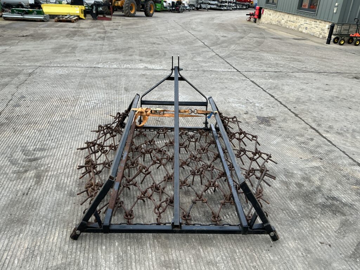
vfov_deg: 49.7
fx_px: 291
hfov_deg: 63.4
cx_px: 180
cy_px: 135
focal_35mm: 28
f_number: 1.8
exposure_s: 1/122
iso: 16
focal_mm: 3
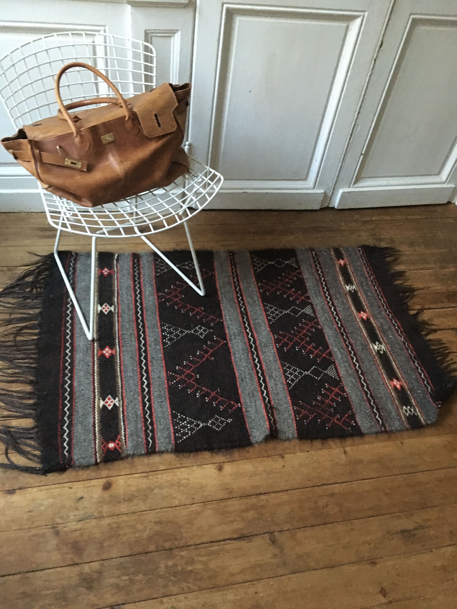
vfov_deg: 61.7
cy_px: 304
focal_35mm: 29
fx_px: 510
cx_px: 228
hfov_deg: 48.2
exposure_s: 1/17
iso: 250
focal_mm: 4.15
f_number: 2.2
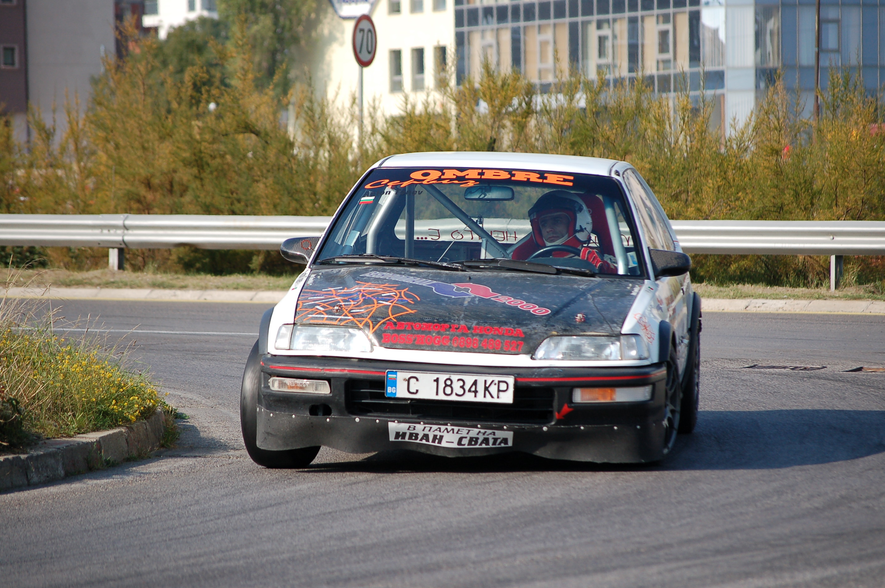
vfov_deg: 6.4
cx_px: 459
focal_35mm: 214
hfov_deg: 9.6
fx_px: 5245
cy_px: 294
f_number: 5
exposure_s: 1/1000
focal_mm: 135
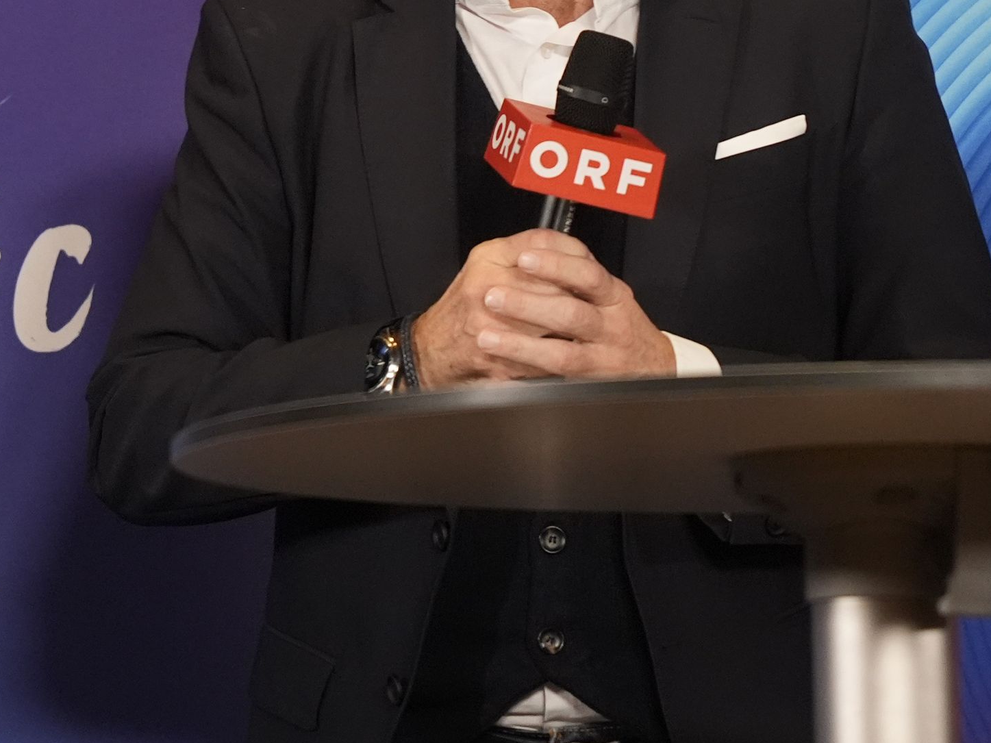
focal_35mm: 194
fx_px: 5553
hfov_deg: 10.2
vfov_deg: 7.6
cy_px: 80
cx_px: 134
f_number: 4
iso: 4000
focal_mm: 73
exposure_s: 1/250
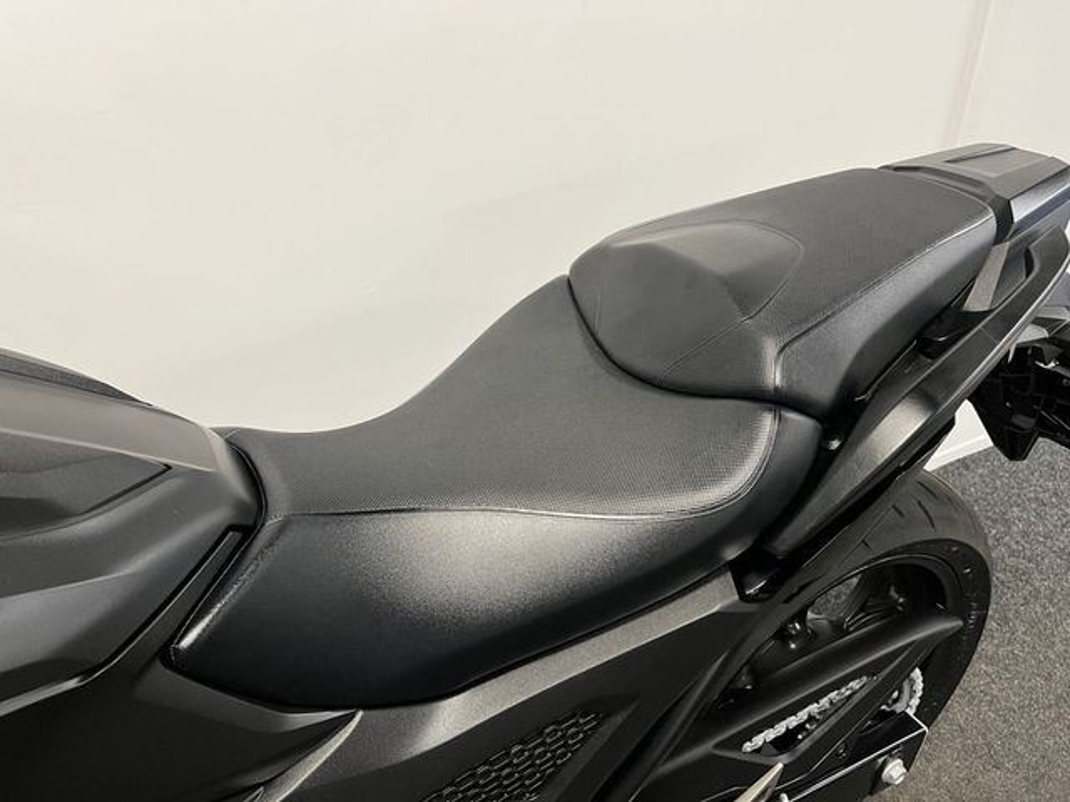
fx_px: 804
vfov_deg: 53.1
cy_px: 401
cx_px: 535
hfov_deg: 67.3
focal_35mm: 26
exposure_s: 1/50
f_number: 1.6
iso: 125
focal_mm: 5.1
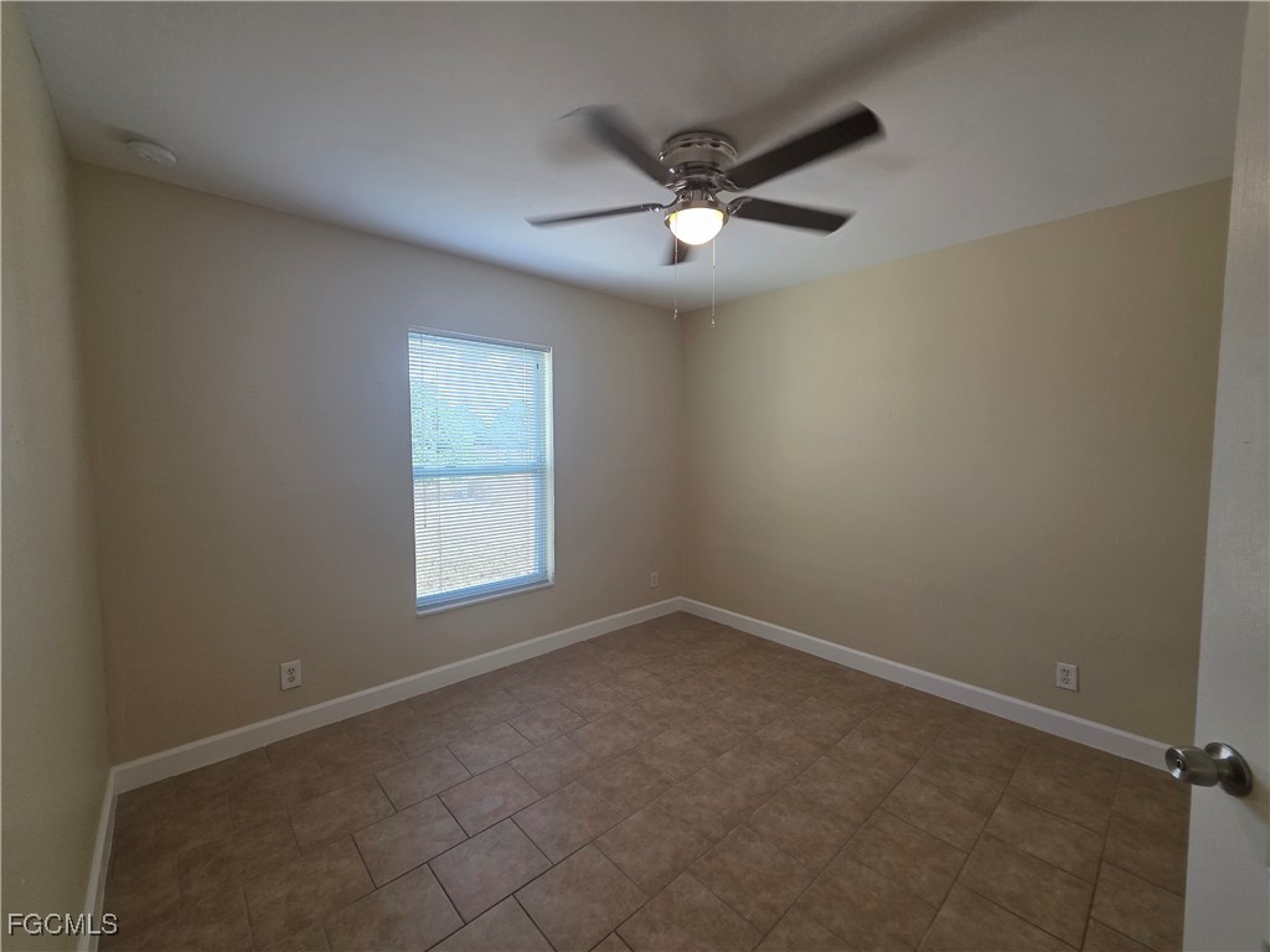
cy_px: 476
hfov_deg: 106.2
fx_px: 477
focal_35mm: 13
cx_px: 635
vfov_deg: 89.9
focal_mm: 2.2
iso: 100
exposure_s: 1/120
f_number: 1.9
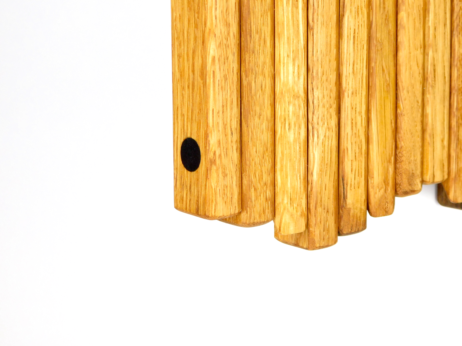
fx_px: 1068
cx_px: 231
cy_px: 173
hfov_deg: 24.4
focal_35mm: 80
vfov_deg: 18.4
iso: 125
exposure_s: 1/160
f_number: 4.4
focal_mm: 14.2
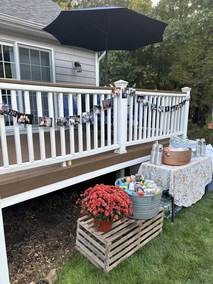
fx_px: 197
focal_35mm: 24
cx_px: 106
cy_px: 142
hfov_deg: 56.8
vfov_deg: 71.6
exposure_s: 1/291
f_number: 1.78
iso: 80
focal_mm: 6.86
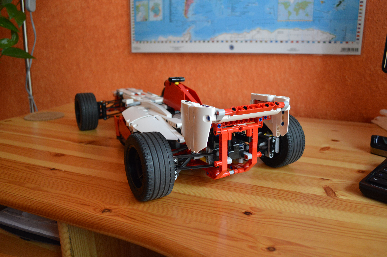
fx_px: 322
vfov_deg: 43.5
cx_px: 194
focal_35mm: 30
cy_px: 128
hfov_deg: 62.0
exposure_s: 1/15
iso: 1000
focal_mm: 20
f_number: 3.8
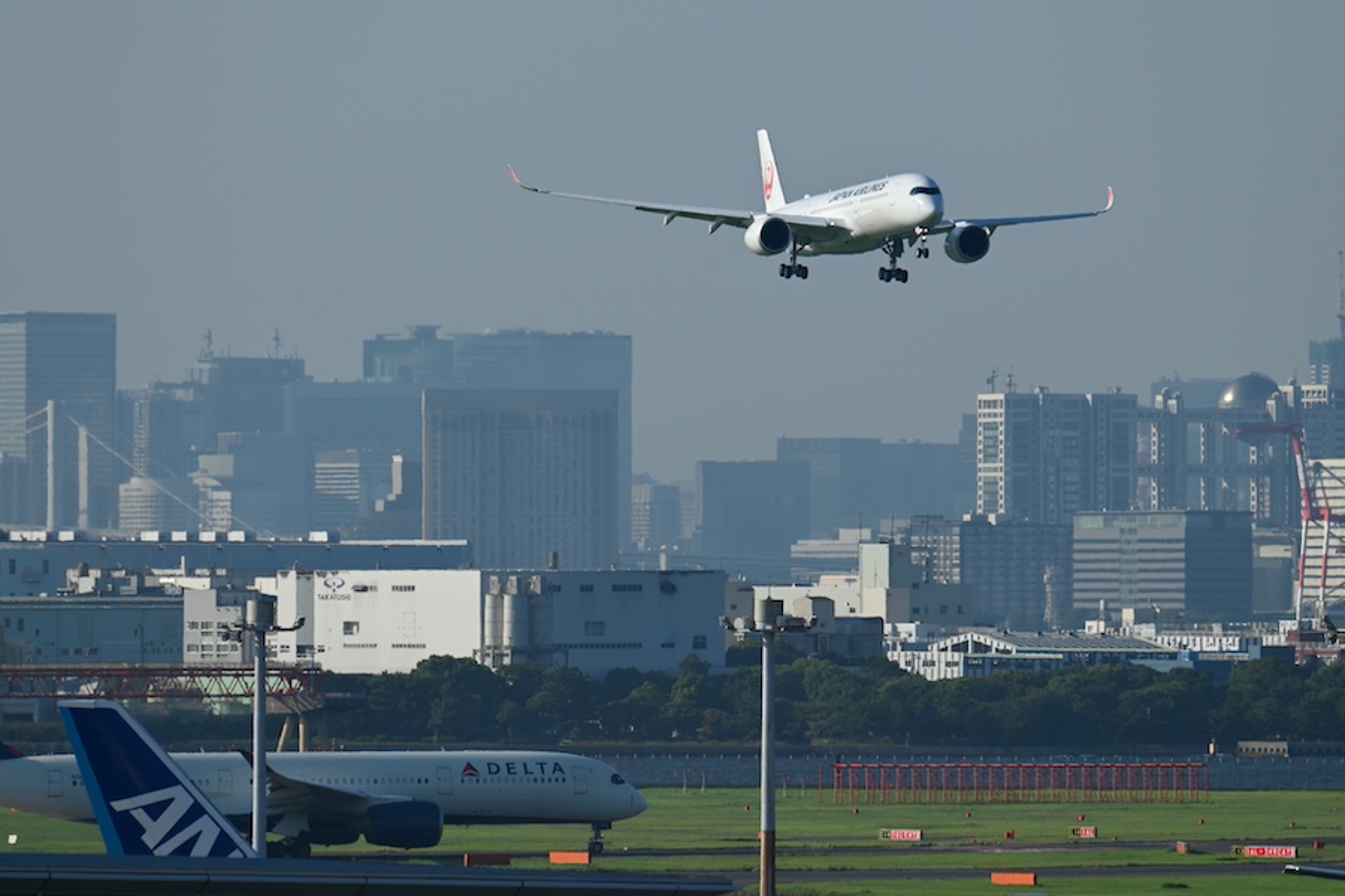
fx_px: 14943
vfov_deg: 3.4
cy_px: 448
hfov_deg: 5.2
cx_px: 672
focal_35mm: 400
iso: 100
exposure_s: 1/640
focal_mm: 400
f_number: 8
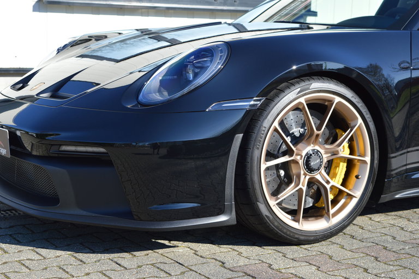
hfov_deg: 29.3
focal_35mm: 69
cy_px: 140
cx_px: 210
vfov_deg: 19.7
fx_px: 803
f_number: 6.3
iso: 100
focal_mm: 46
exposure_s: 1/160
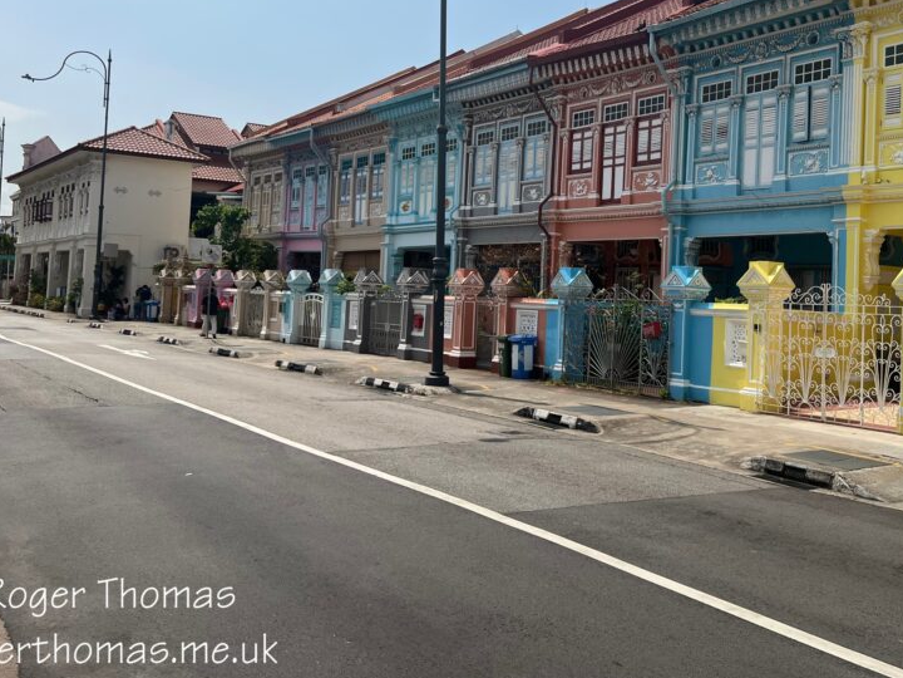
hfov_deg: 49.7
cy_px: 245
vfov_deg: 38.4
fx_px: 965
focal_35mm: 37
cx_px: 558
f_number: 1.5
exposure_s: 1/8000
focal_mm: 5.7
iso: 50
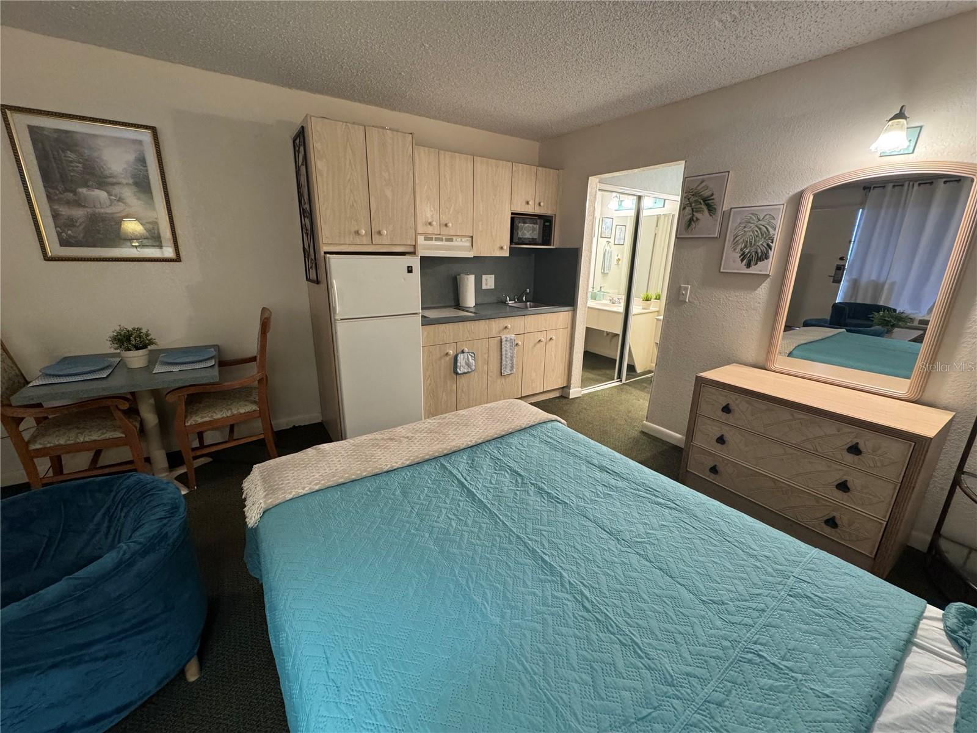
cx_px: 488
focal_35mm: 14
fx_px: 395
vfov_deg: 85.7
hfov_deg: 102.1
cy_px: 366
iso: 320
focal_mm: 2.22
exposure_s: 1/60
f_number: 2.2
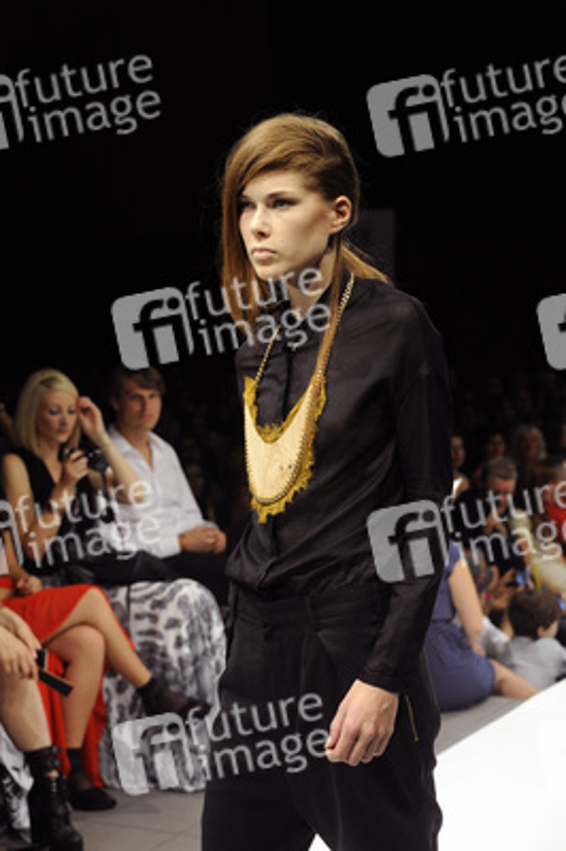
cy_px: 426
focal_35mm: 72
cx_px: 283
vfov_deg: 28.1
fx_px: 1701
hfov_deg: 18.9
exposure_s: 1/200
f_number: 5.6
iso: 1600
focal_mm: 72
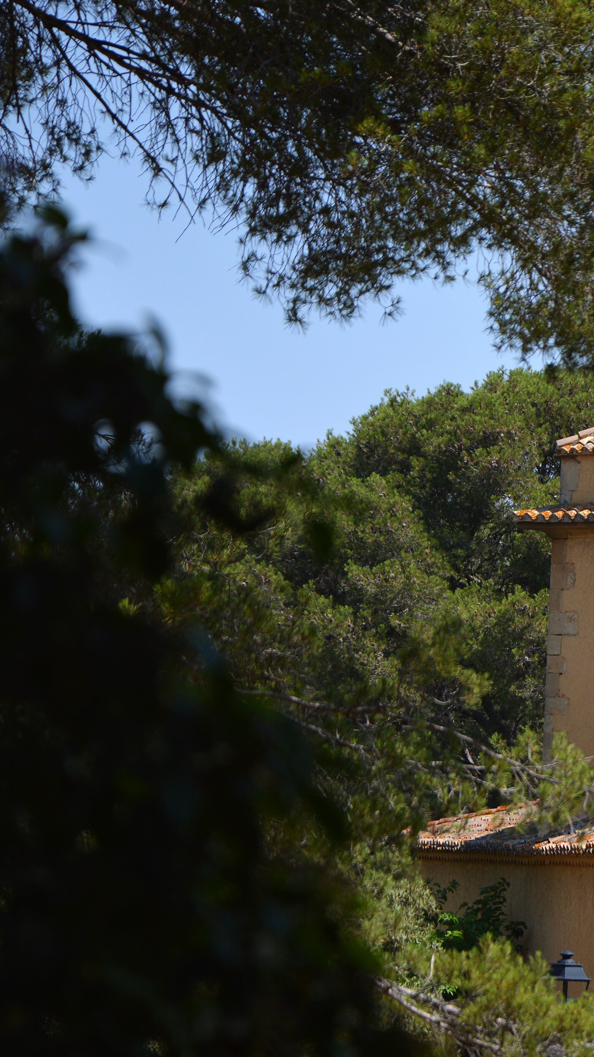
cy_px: 527
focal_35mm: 249
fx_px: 6967
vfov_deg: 8.7
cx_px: 702
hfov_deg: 4.9
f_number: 5.6
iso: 100
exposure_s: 1/500
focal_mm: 105
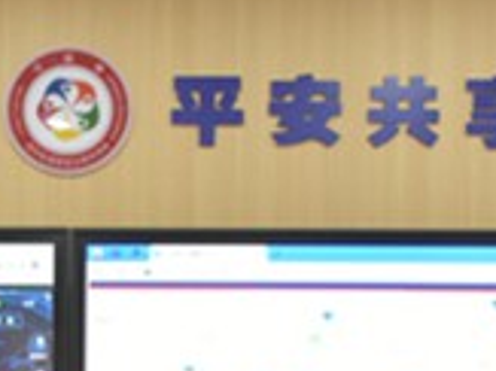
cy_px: 620
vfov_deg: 11.3
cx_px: 27
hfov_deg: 15.7
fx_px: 1775
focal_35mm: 124
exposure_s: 1/90
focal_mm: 20
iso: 3200
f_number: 8
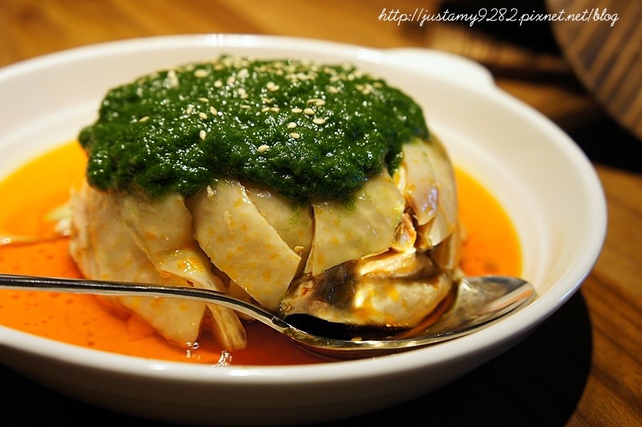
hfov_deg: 51.3
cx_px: 321
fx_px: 668
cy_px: 214
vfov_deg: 35.5
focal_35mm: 38
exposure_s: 1/80
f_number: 4
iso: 200
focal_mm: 25
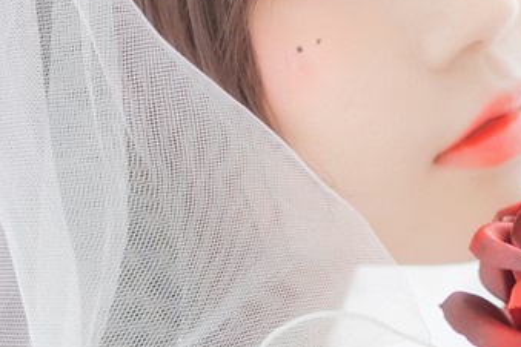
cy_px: 235
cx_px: 227
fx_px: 2692
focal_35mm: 186
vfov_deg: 7.4
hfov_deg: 11.1
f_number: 2
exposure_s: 1/200
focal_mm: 35
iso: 200
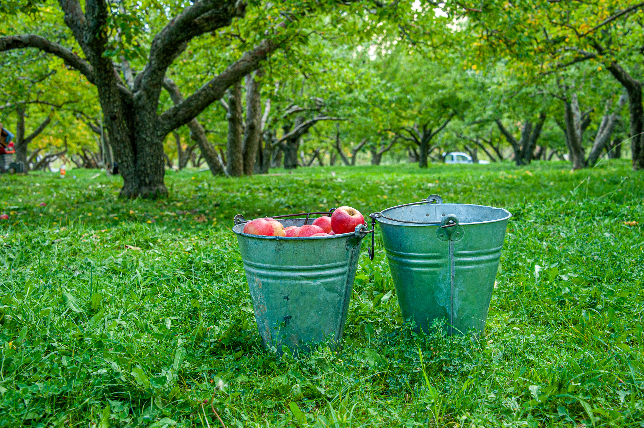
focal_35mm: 62
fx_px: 1108
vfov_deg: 21.9
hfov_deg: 32.4
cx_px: 322
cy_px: 214
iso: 200
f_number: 8
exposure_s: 1/50
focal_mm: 62
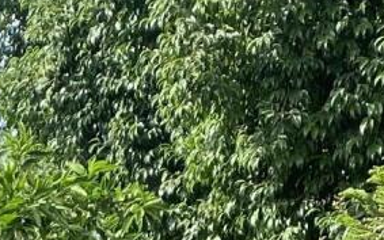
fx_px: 2041
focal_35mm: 195
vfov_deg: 6.2
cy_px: 719
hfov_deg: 10.4
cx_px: -197
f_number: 1.8
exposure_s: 1/449
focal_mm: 4.25
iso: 32
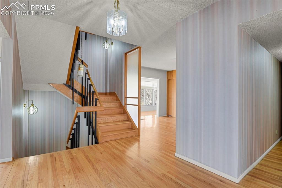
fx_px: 133
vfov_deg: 70.4
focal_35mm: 17
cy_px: 94
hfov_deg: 93.3
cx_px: 141
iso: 250
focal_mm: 17
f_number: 8
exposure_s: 2
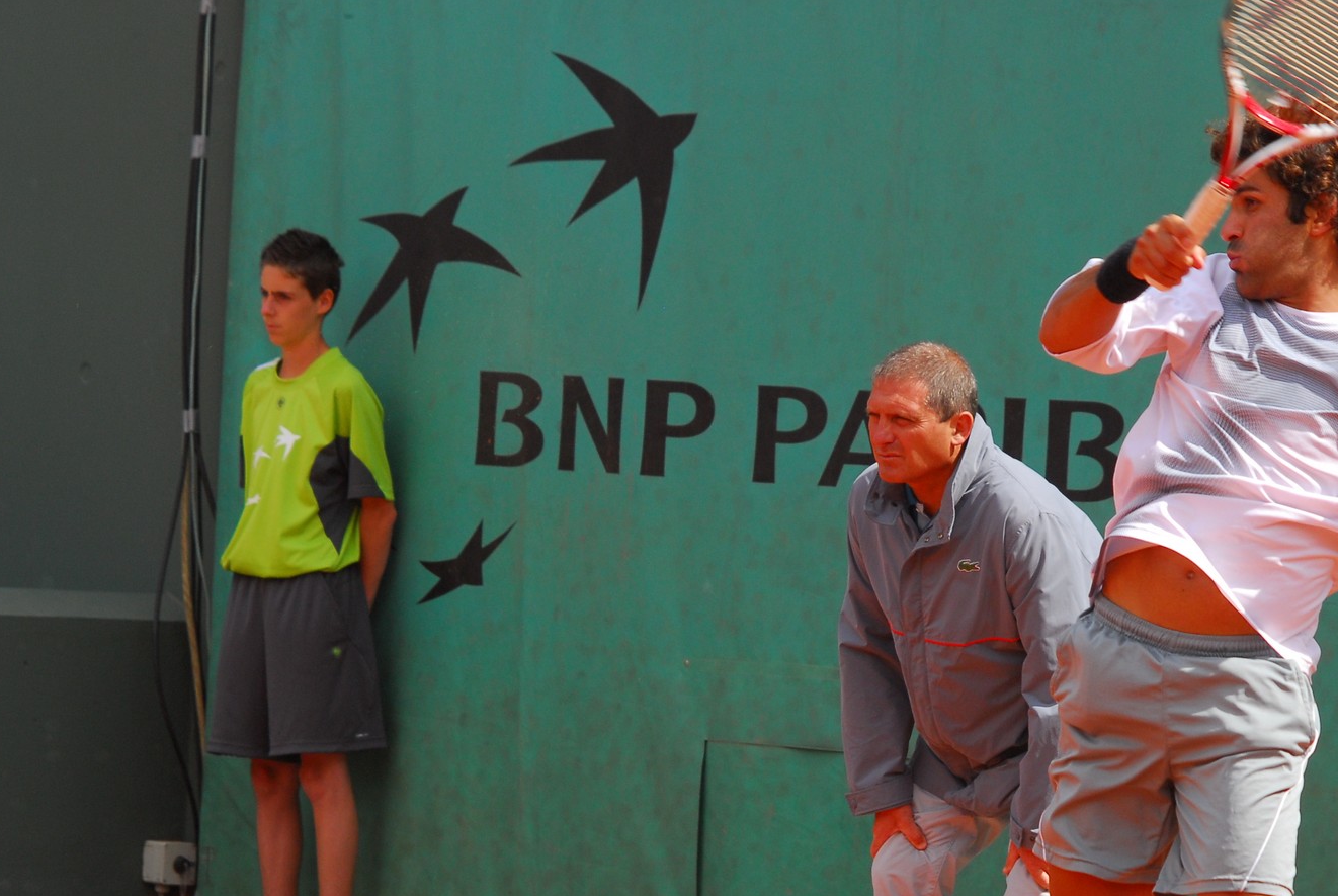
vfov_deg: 5.1
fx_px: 9973
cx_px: 868
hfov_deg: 7.7
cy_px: 638
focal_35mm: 268
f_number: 6.3
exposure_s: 1/1000
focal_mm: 122
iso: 320
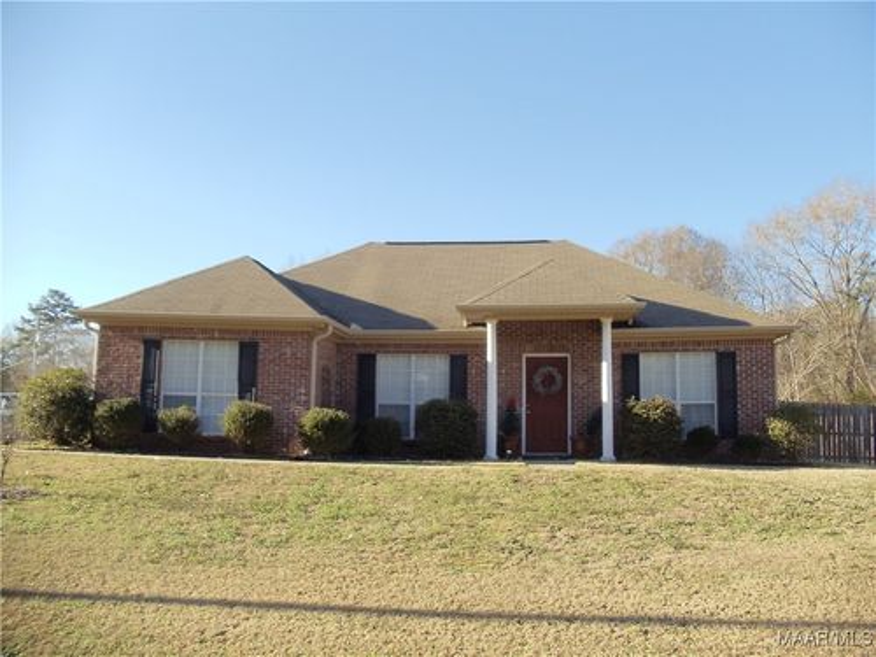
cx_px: 438
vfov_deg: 32.9
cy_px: 328
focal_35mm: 44
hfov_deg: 42.9
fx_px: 1113
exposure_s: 1/400
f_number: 3.5
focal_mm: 6
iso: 80
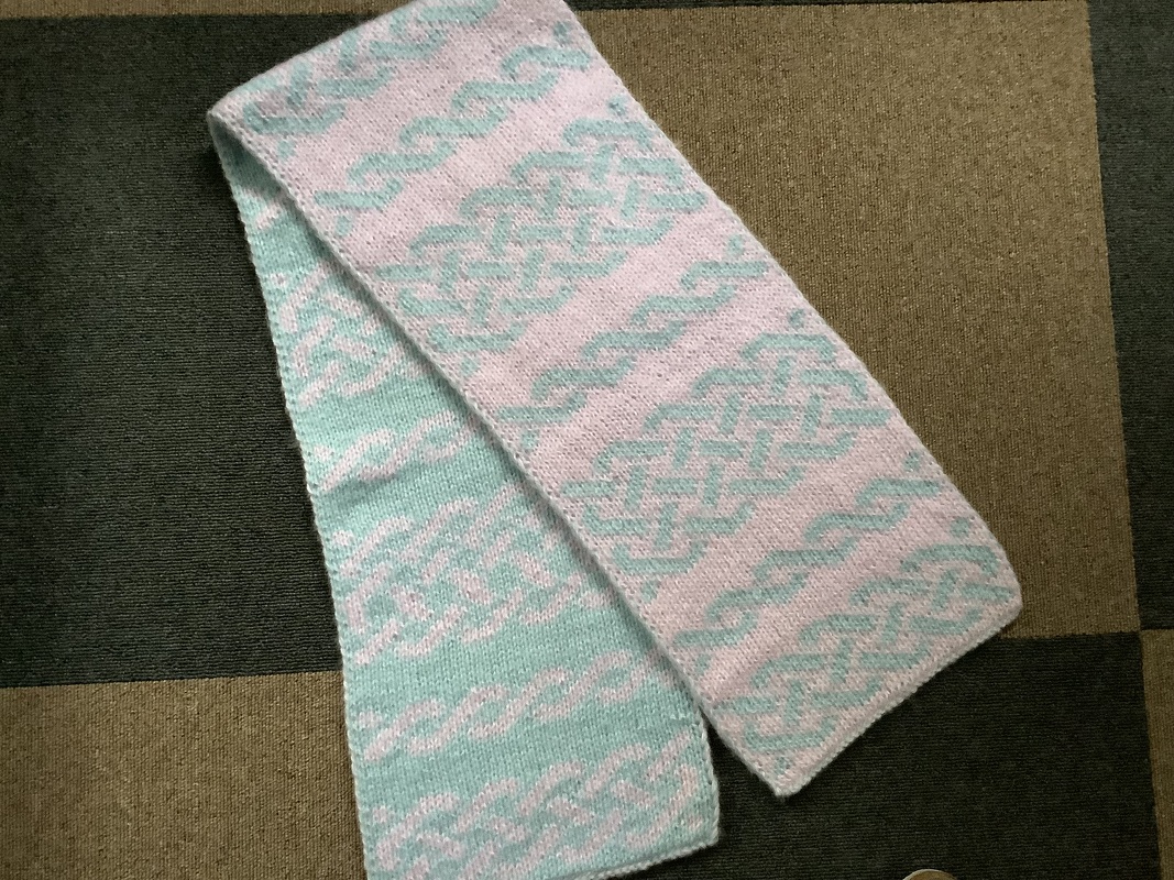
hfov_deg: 58.4
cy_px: 440
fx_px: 1051
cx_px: 587
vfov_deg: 45.4
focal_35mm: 31
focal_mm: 3.3
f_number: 2.4
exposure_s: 1/30
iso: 640
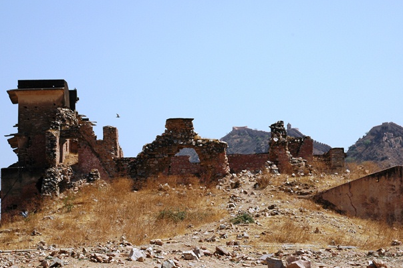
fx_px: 1158
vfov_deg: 13.2
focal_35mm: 104
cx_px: 203
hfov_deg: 19.7
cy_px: 132
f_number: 11
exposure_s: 1/400
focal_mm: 65
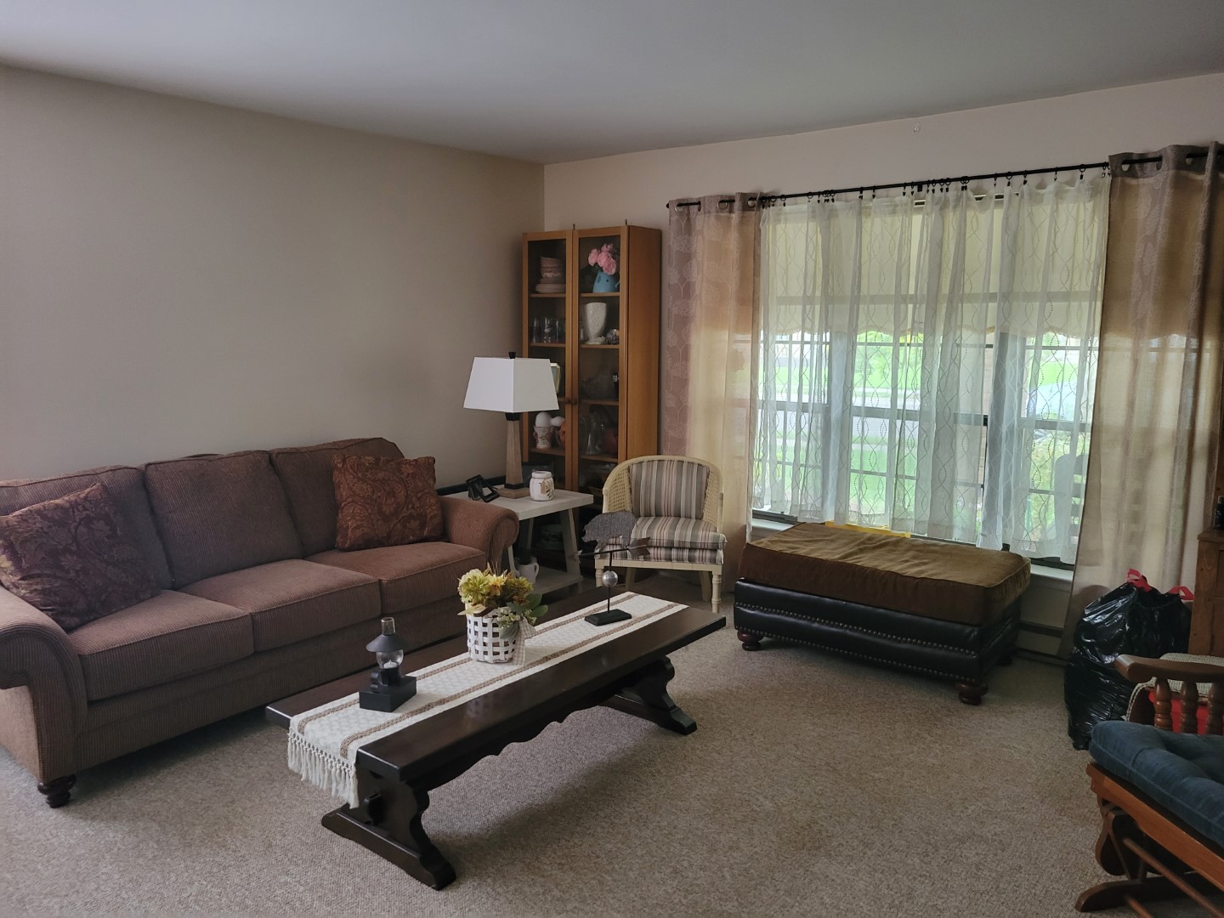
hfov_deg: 67.3
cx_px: 612
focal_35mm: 26
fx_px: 919
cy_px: 459
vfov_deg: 53.1
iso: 400
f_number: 1.8
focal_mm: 5.4
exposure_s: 1/40
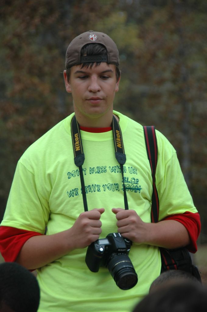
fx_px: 1751
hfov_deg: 6.8
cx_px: 104
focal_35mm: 202
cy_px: 156
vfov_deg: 10.2
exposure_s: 1/100
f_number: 5.6
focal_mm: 135
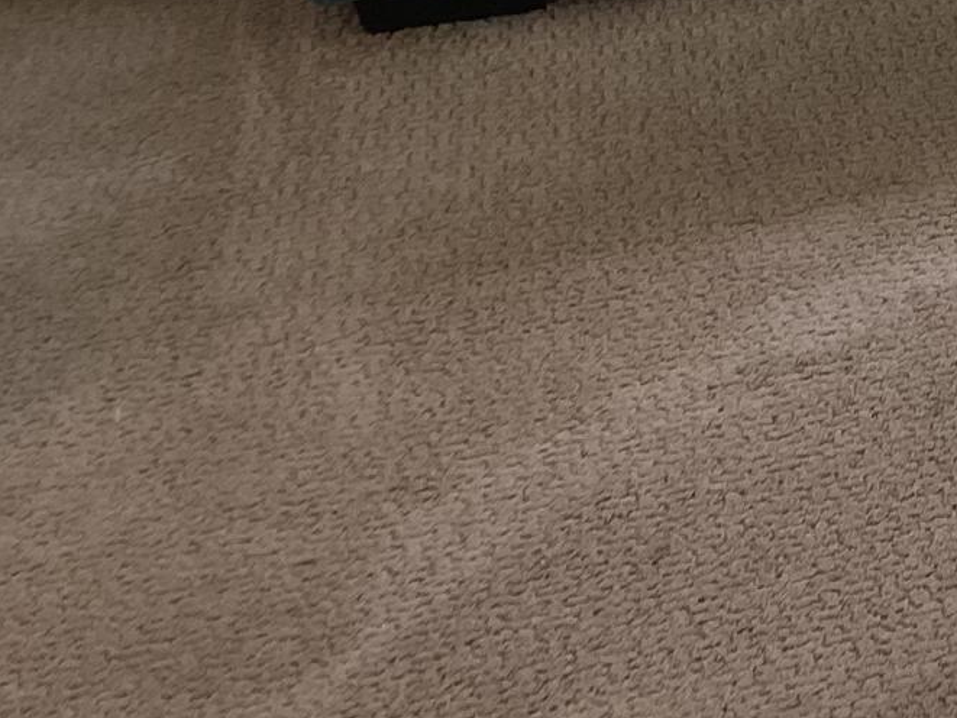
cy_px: -824
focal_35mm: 118
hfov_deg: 13.7
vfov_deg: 11.1
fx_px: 3263
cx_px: 2020
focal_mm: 4.25
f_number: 1.8
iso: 80
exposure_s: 1/120
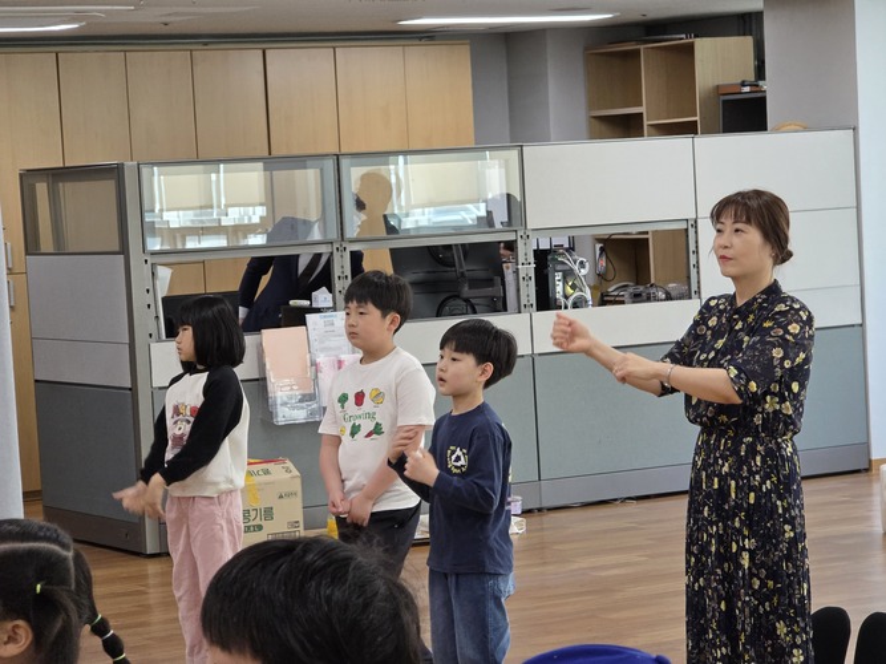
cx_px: 443
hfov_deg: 17.1
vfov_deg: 12.9
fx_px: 2943
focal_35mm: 115
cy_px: 332
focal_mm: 18.6
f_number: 3.4
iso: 500
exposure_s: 1/120
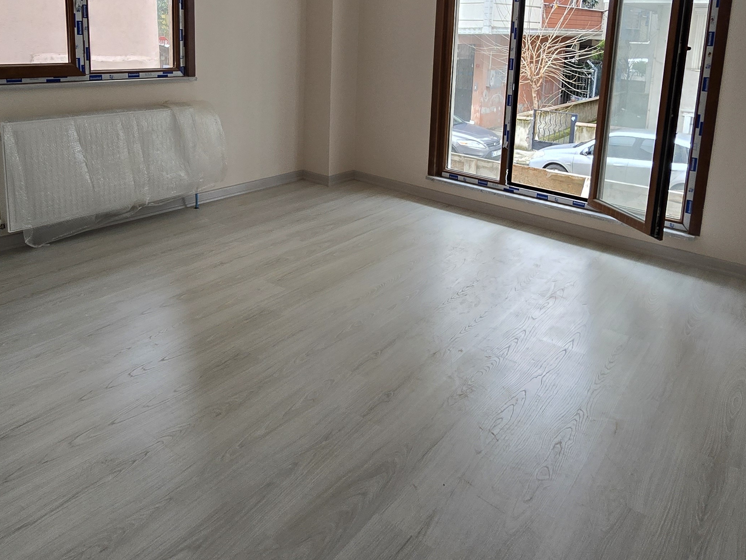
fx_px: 539
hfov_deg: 69.4
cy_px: 129
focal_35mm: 25
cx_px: 369
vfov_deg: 52.1
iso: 64
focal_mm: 2.2
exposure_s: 1/50
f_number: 2.2
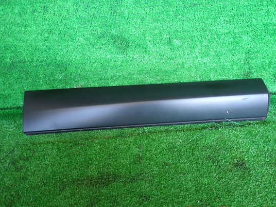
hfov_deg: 63.3
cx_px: 150
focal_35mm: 28
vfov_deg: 49.7
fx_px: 223
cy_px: 102
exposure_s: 1/60
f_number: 2
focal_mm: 4.5
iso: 200
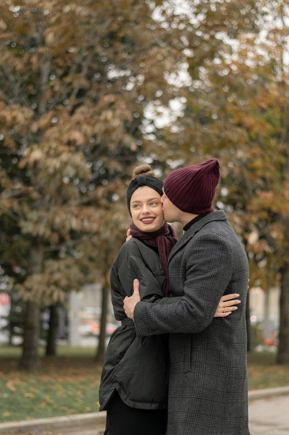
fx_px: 1085
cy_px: 266
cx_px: 140
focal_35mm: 90
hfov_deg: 15.2
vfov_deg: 22.6
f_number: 1.8
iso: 125
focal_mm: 50
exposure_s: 1/160
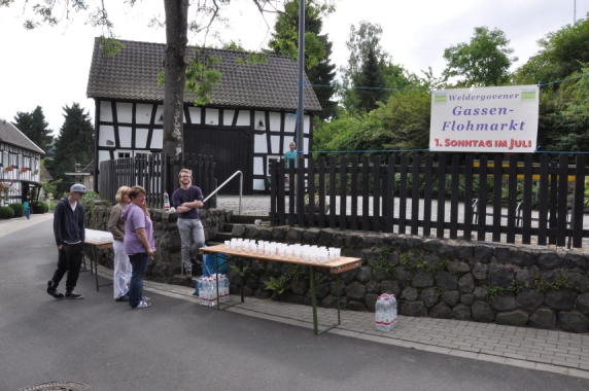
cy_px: 196
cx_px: 294
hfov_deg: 67.4
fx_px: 441
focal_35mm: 27
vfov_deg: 47.8
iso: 640
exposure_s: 1/125
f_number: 18
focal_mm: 18
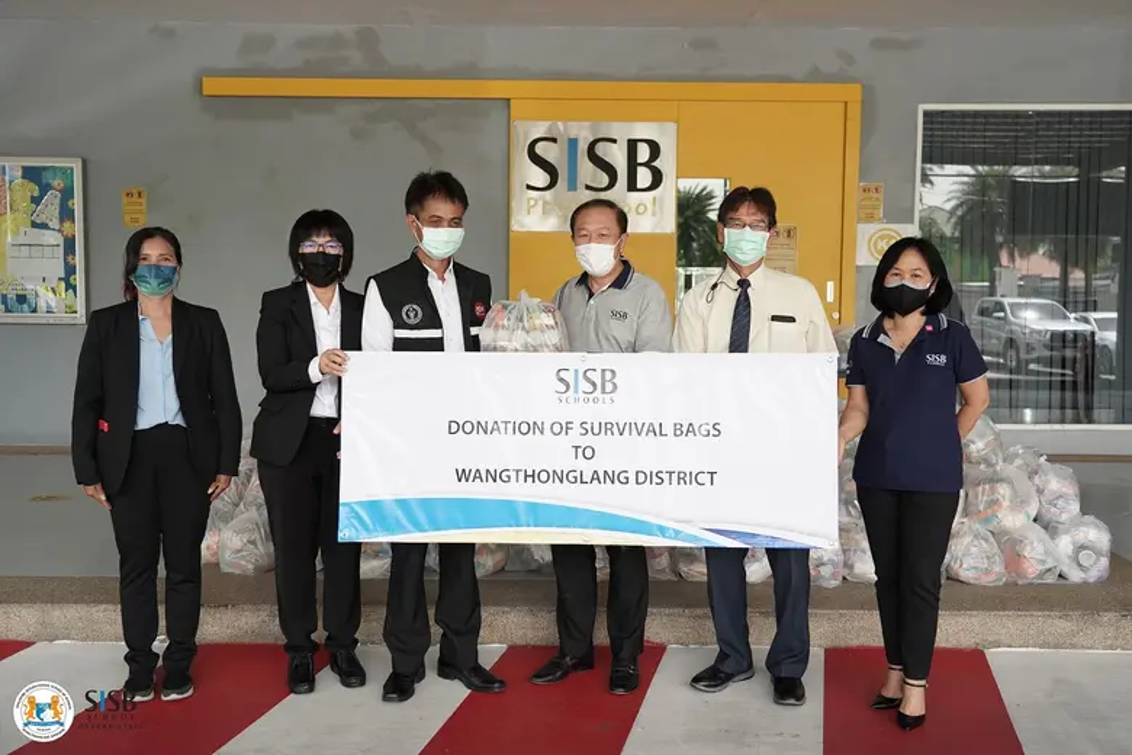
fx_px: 2075
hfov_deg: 30.5
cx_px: 566
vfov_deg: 20.6
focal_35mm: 66
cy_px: 378
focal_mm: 66
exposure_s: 1/80
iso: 1600
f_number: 4
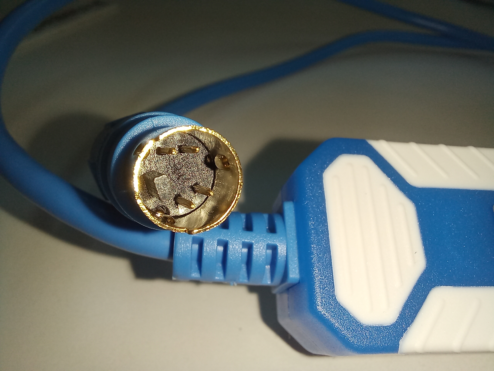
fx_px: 357
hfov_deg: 69.4
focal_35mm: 25
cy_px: 186
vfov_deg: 54.9
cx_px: 247
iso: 40
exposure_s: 1/137
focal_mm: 2.13
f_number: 2.4
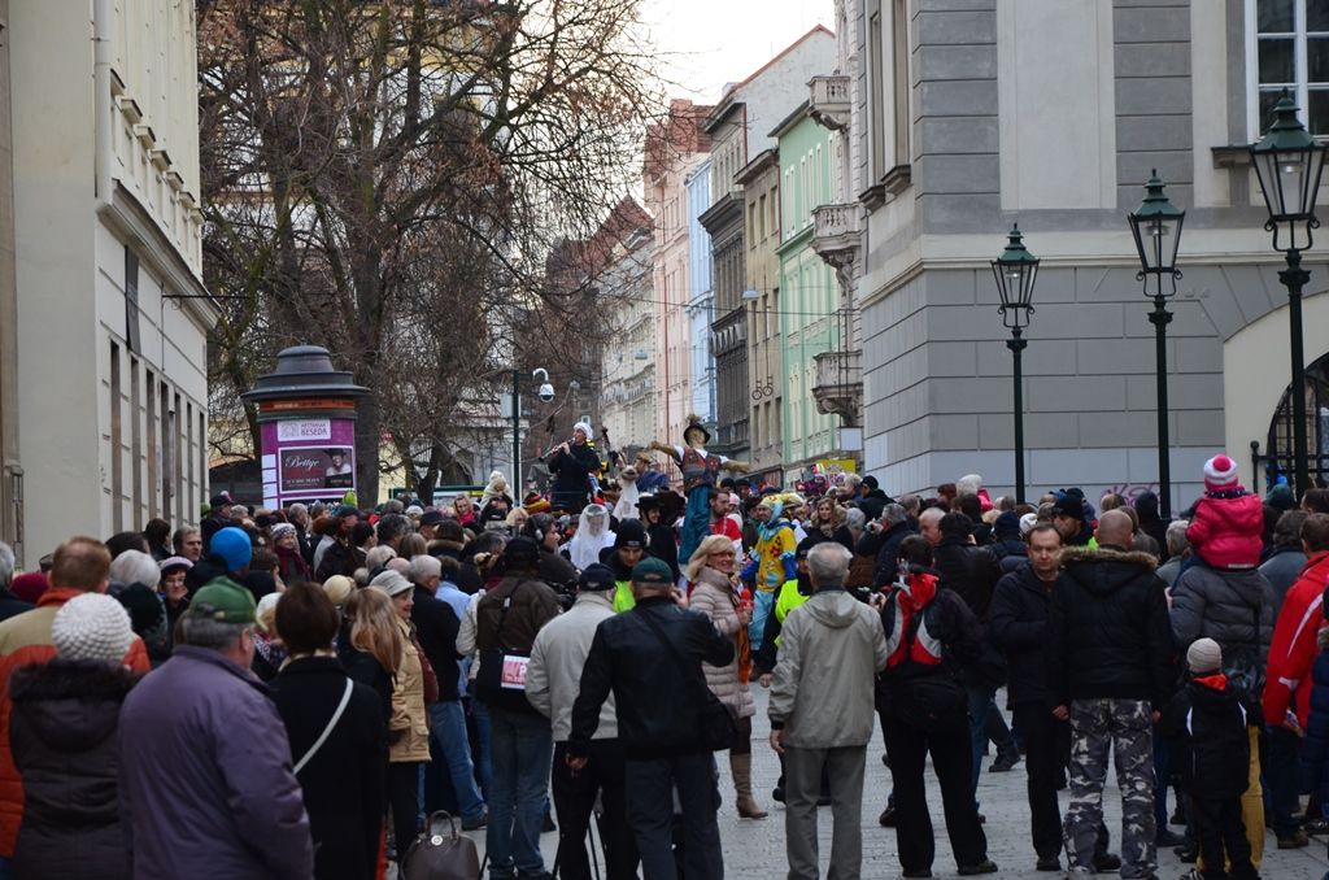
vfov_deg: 8.7
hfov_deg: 13.1
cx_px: 664
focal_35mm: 158
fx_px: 5802
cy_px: 440
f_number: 10
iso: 400
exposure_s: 1/50
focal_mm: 105
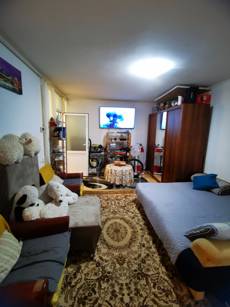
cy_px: 154
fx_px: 142
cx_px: 115
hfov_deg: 78.1
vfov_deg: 94.5
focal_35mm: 16
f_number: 2.2
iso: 640
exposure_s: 1/20
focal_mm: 2.35
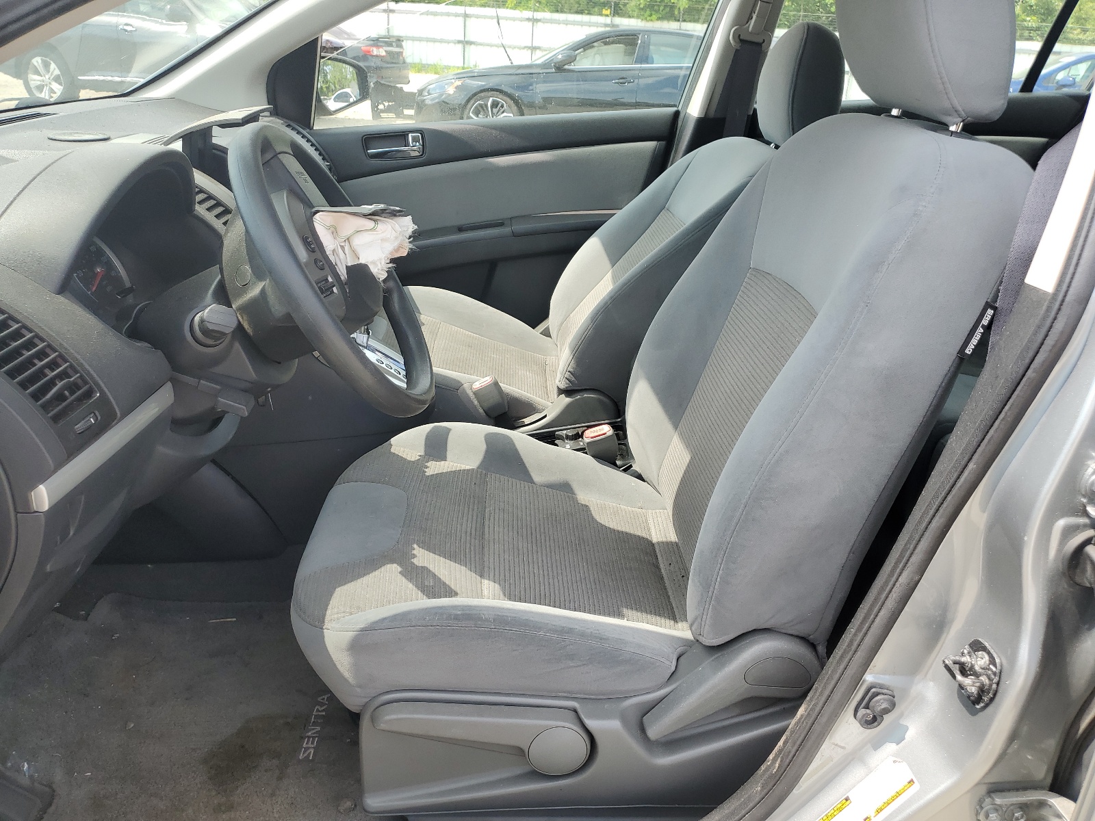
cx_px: 548
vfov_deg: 53.1
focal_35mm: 26
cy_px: 410
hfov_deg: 67.3
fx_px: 822
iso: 50
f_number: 1.5
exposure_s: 1/455
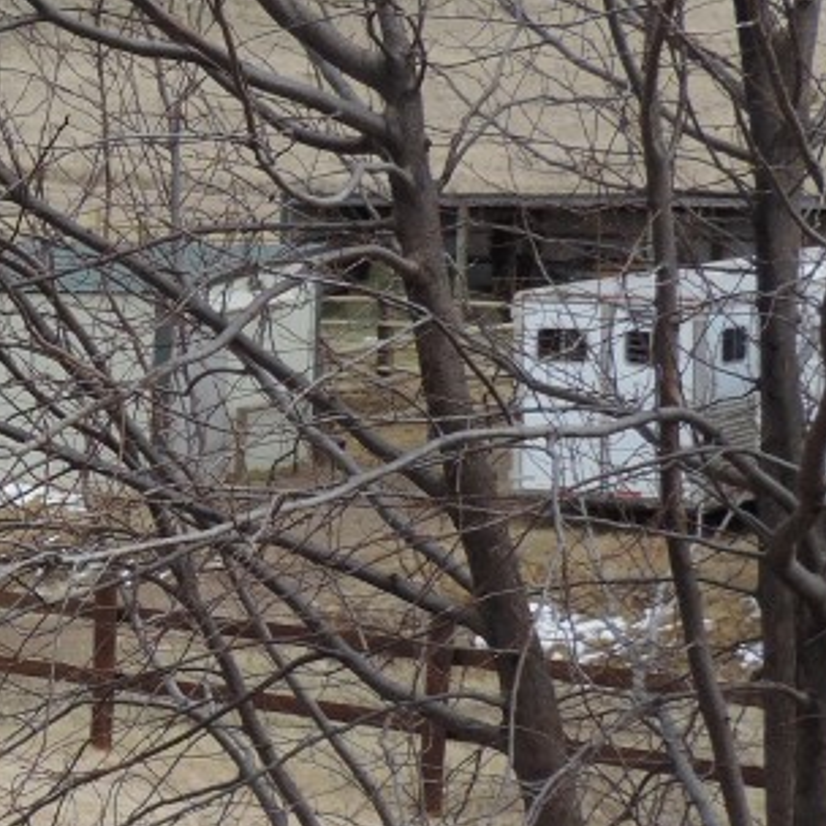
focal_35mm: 119
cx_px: -443
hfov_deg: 13.7
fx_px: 3213
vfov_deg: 14.6
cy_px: 508
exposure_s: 1/250
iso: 80
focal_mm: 7.1
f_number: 3.3
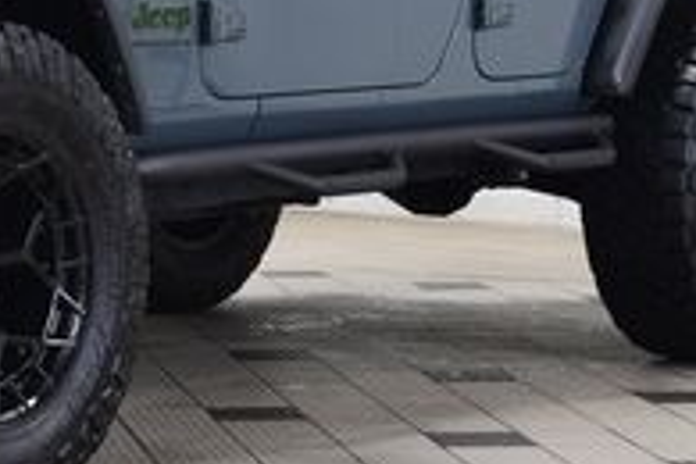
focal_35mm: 177
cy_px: -12
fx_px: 3422
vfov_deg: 7.7
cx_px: -39
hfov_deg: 11.5
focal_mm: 36
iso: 500
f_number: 6.3
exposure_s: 1/15
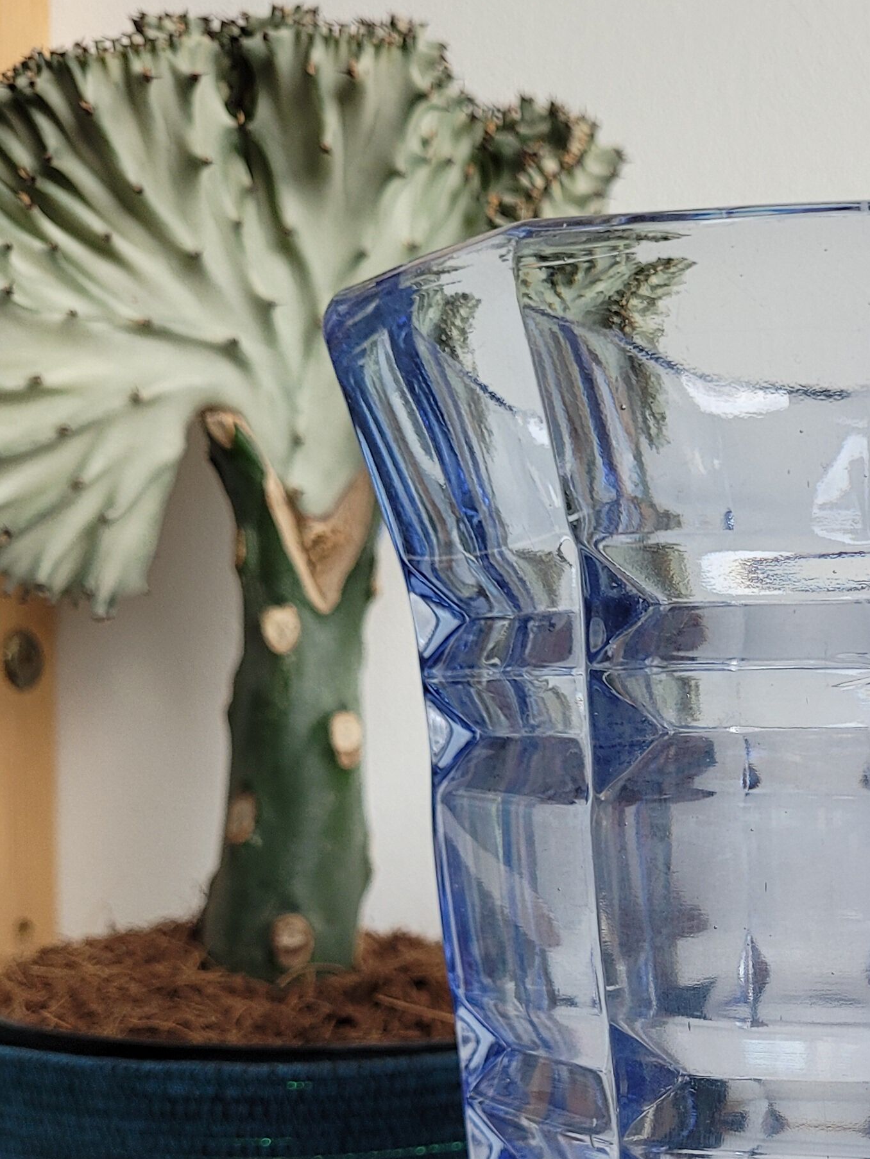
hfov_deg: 24.2
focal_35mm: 58
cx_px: 857
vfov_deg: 32.1
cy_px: 960
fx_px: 1943
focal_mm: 5.4
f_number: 1.8
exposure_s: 1/100
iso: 125
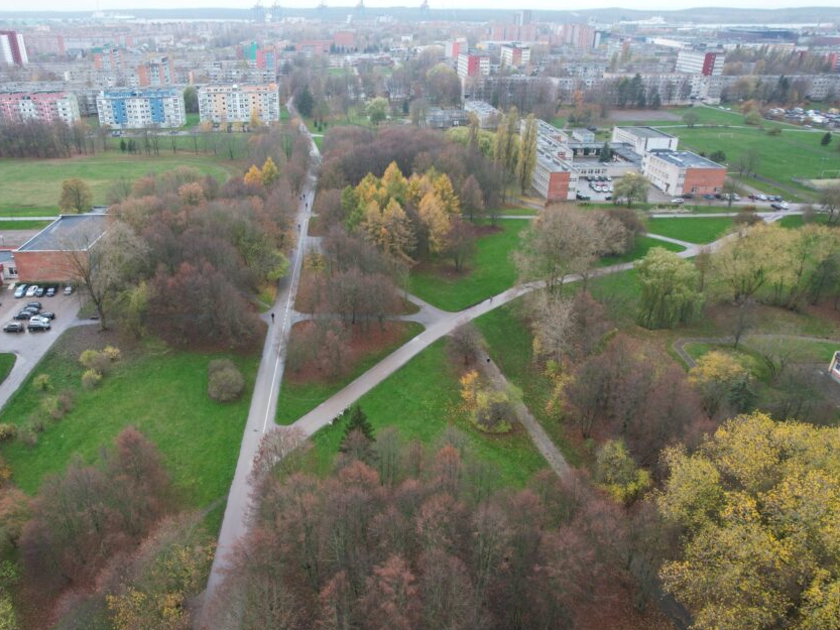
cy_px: 340
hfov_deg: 67.0
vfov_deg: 53.0
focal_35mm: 26
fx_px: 631
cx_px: 361
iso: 140
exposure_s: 1/80
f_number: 2.8
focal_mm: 8.38
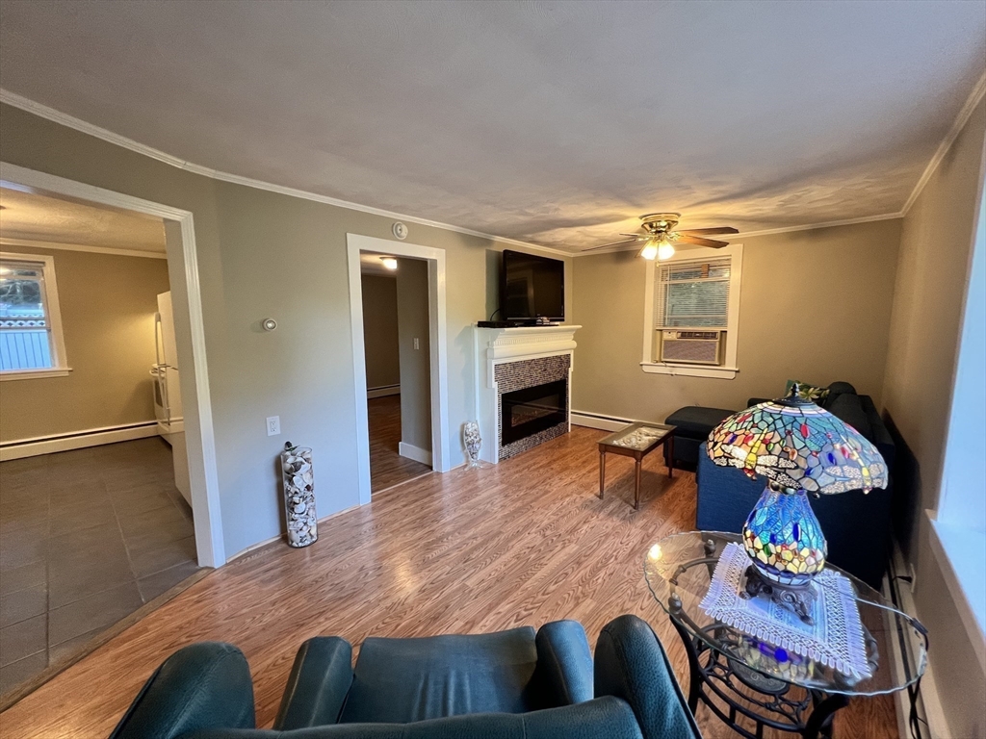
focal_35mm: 13
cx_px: 493
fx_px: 370
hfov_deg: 106.2
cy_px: 370
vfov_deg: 89.9
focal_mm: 1.57
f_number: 1.8
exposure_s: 1/60
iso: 160
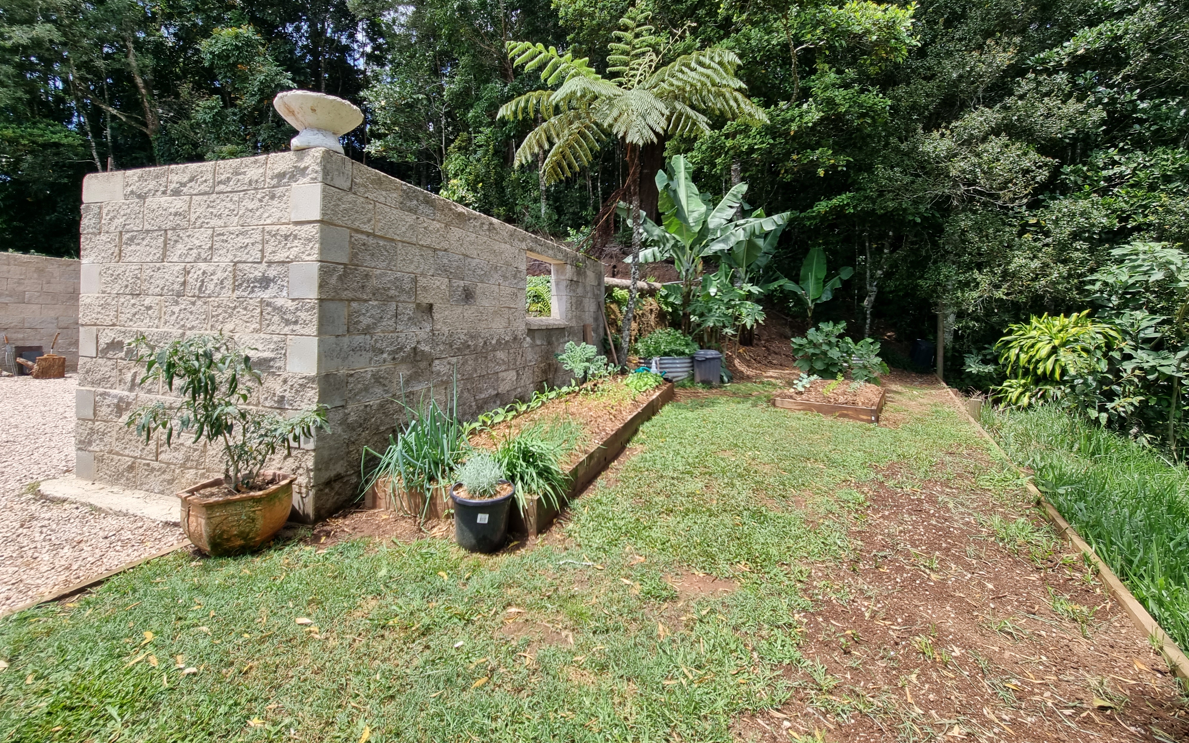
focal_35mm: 14
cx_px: 593
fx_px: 454
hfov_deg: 105.3
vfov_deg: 77.9
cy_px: 307
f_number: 2.2
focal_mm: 2.2
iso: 50
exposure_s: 1/646
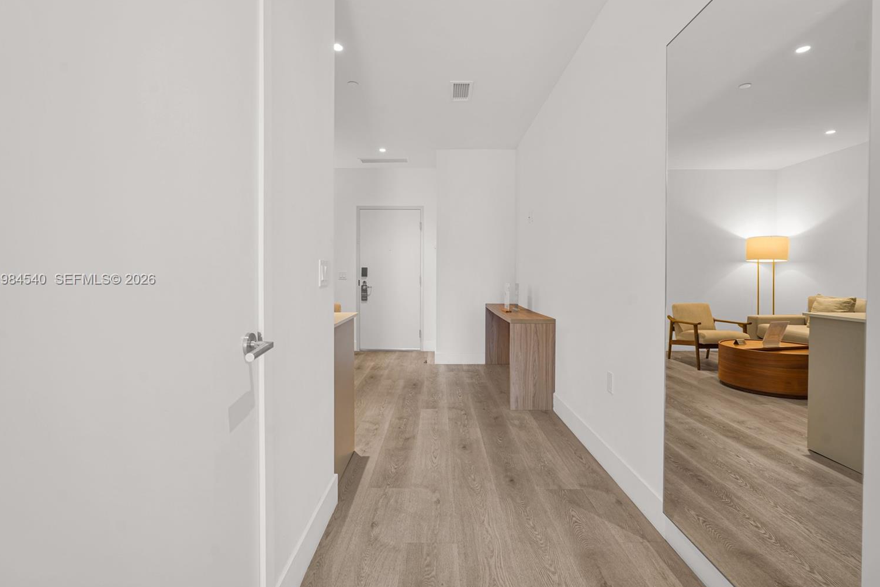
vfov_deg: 70.4
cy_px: 280
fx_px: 416
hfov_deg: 93.3
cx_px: 441
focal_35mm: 17
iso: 250
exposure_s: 1/1.6
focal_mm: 16
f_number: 8
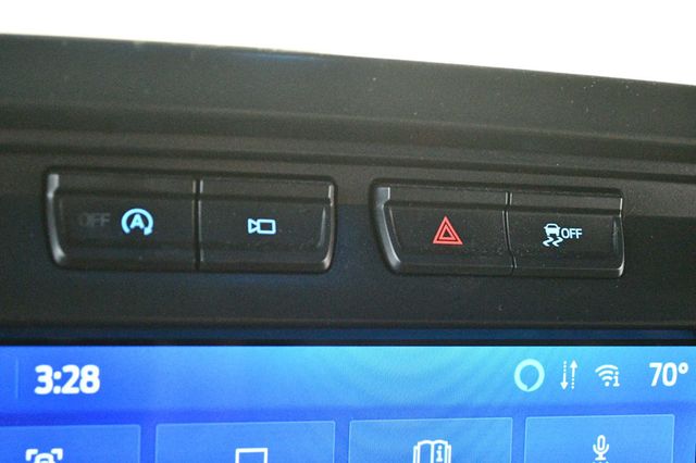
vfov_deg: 25.0
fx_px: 1043
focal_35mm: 54
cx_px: 348
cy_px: 232
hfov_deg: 36.9
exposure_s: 1/30
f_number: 5
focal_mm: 36
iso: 12800
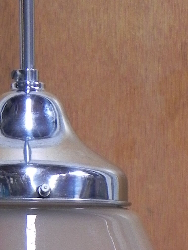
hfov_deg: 7.1
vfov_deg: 9.4
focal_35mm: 208
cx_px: 12
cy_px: 279
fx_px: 1506
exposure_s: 1/30
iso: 260
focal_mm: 10.3
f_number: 3.5
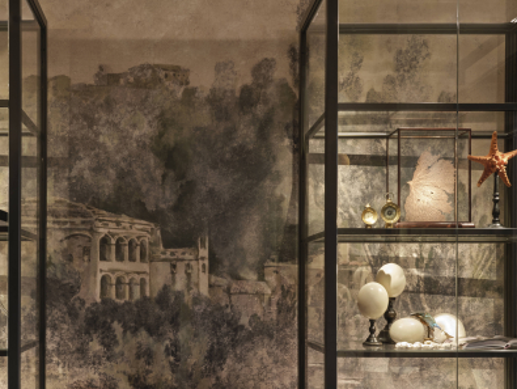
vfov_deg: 32.4
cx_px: 173
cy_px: 286
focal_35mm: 44
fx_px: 658
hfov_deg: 42.3
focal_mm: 36.9
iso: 400
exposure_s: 1/3
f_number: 16
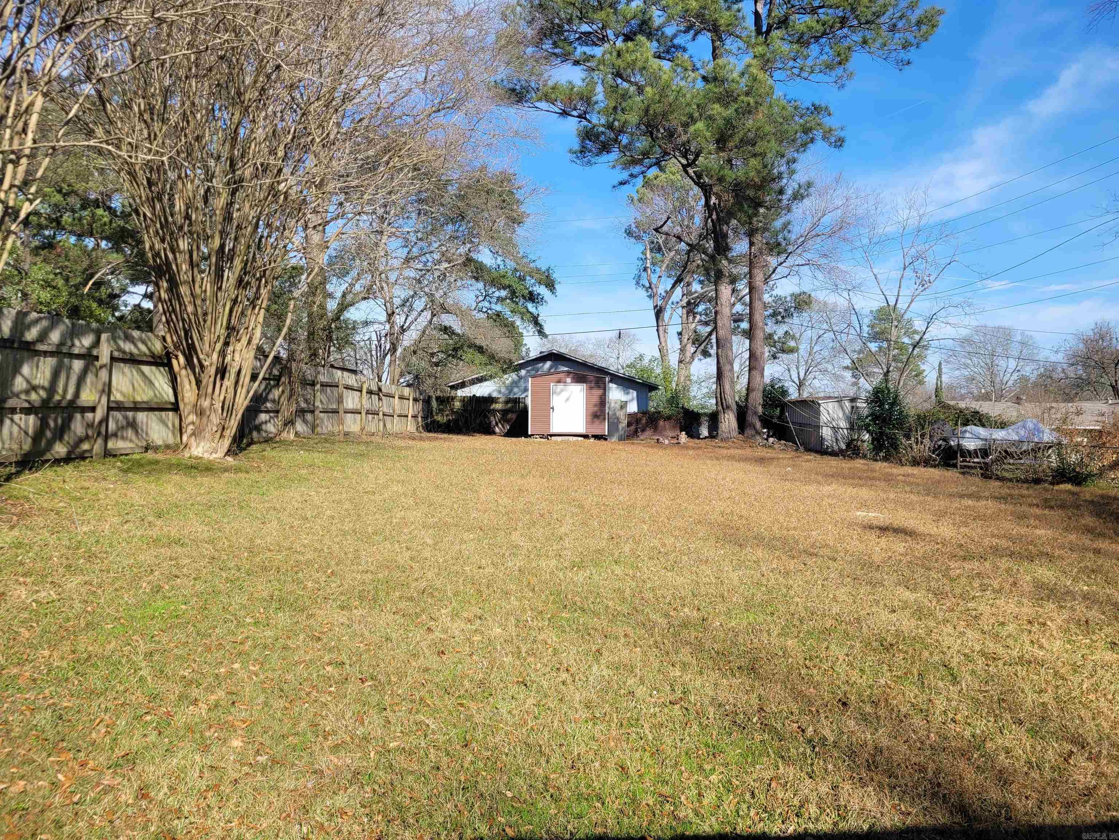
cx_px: 560
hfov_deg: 67.3
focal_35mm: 26
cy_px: 420
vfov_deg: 53.1
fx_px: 840
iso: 40
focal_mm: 5.4
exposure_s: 1/1718
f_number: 1.8
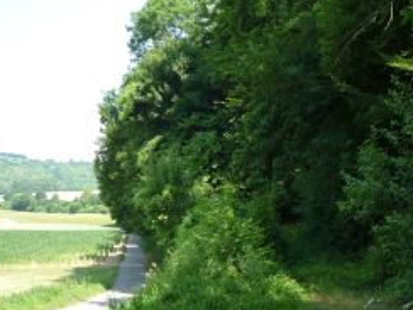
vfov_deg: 23.2
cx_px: 249
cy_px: 213
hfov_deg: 30.6
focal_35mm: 63
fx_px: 752
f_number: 4
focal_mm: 5.2
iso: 100
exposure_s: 1/160
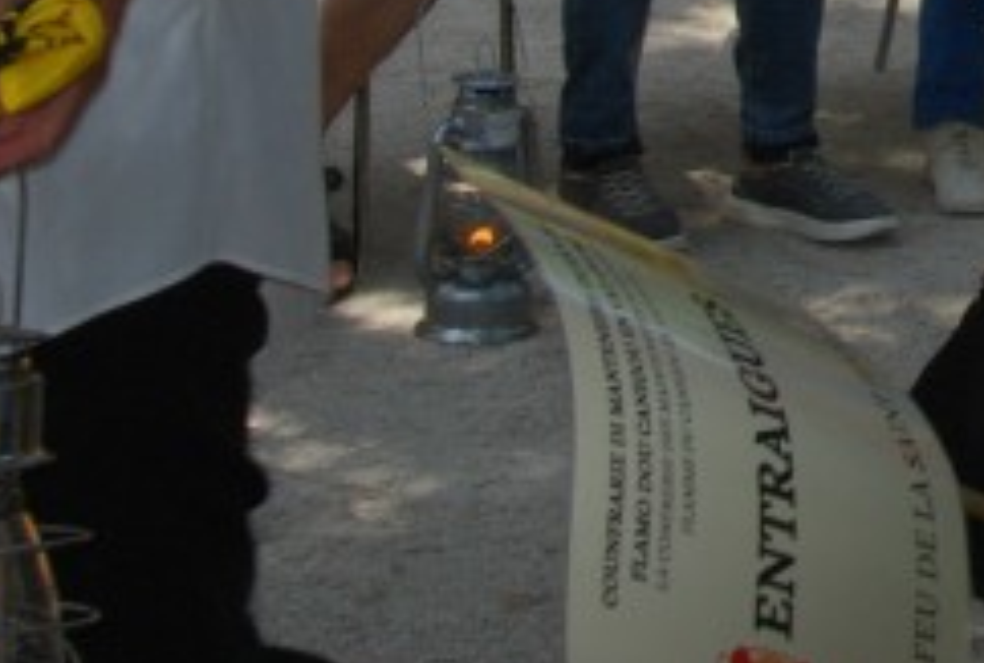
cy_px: -537
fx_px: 4853
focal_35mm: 177
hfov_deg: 11.1
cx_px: 1515
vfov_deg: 7.6
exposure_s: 1/200
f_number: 14
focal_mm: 32
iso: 400
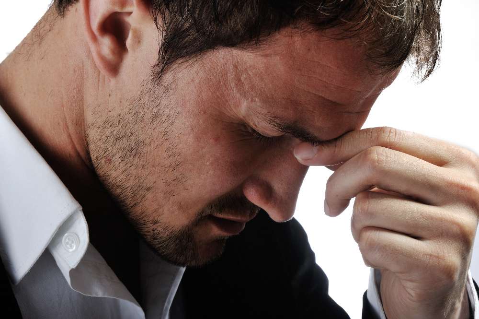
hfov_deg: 28.9
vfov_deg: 19.4
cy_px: 160
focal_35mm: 70
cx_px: 240
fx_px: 931
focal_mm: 70
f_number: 18
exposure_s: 1/200
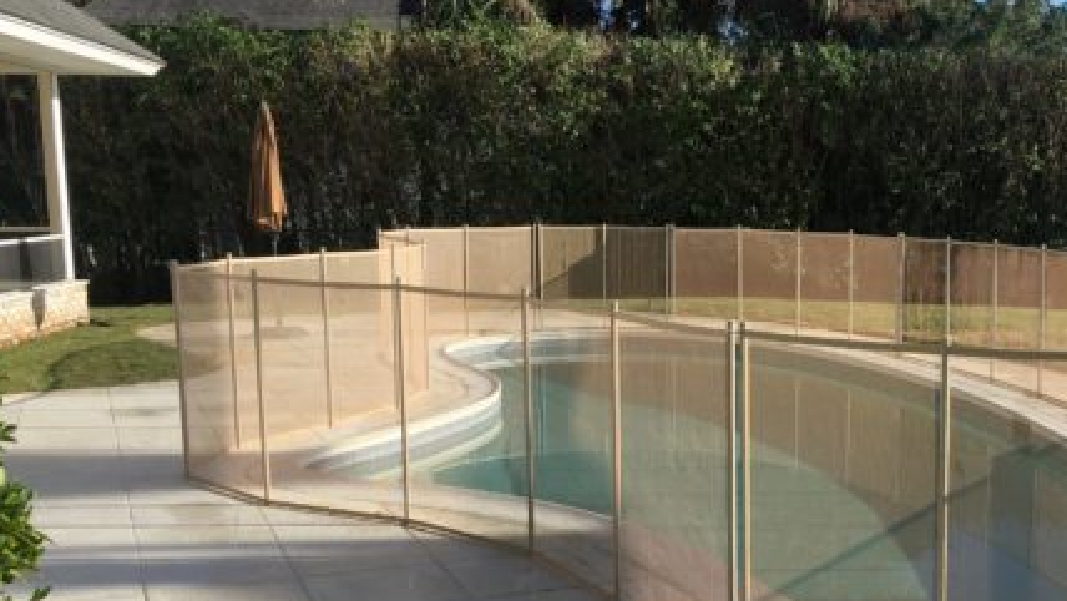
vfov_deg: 24.7
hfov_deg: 42.1
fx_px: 1358
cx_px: 740
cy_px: 439
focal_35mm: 48
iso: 25
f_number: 2.2
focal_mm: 4.15
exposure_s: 1/1451
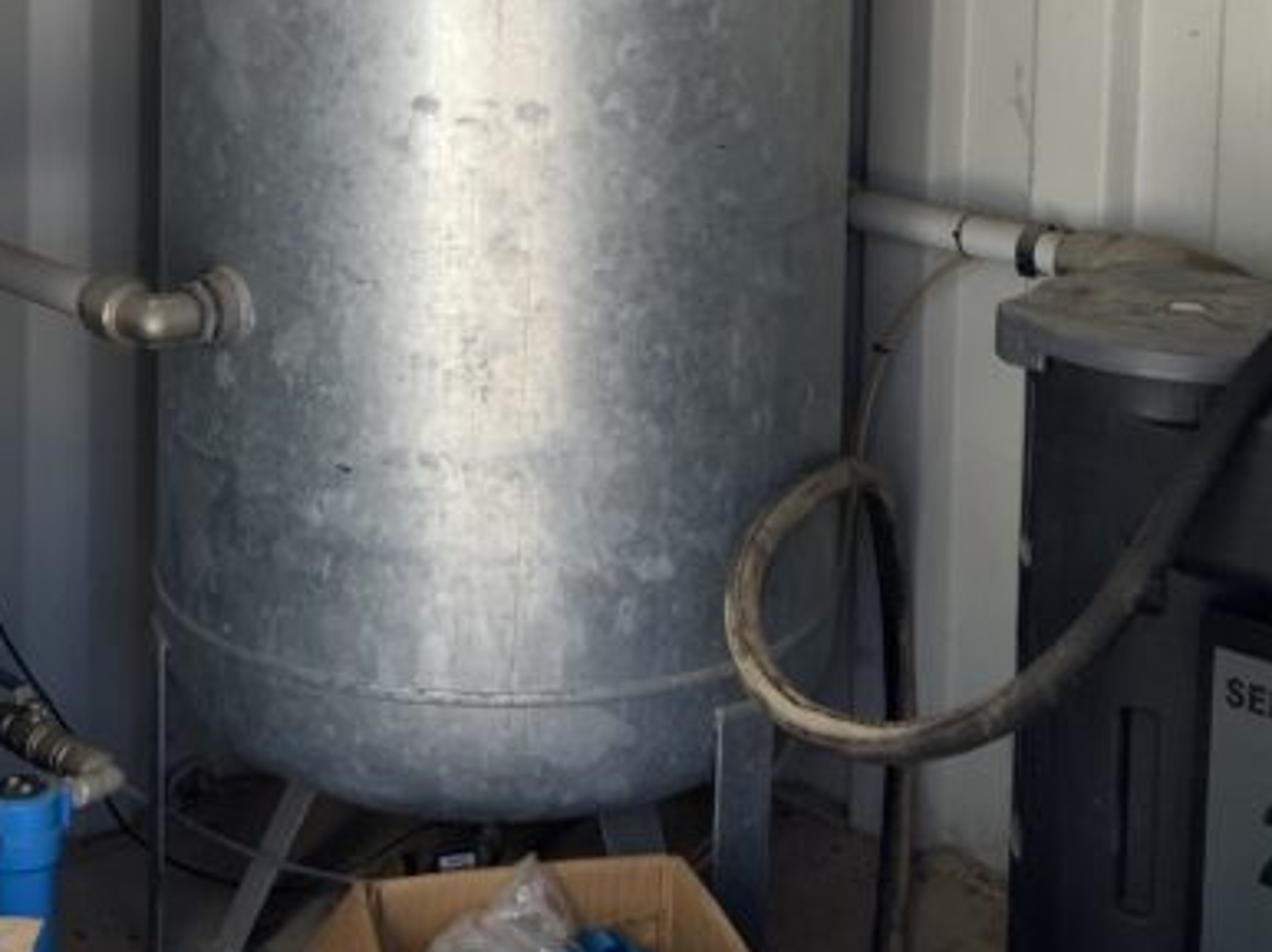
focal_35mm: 77
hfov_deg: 25.3
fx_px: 2828
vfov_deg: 18.3
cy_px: -119
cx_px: 514
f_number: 1.8
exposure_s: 1/255
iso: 16
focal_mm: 3
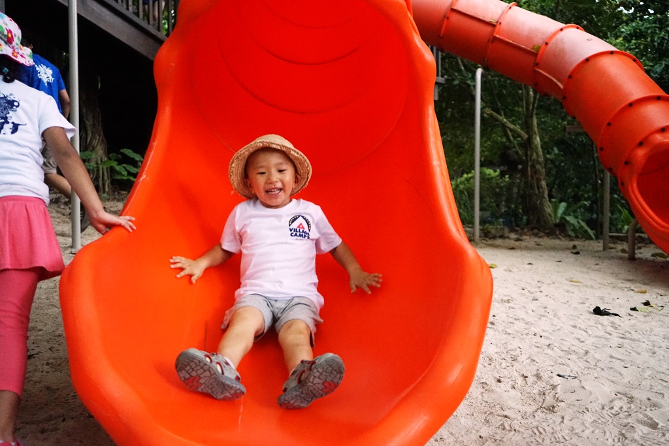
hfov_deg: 50.7
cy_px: 223
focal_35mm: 38
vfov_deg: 35.1
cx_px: 334
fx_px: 706
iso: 6400
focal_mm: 38
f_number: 4
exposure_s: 1/400
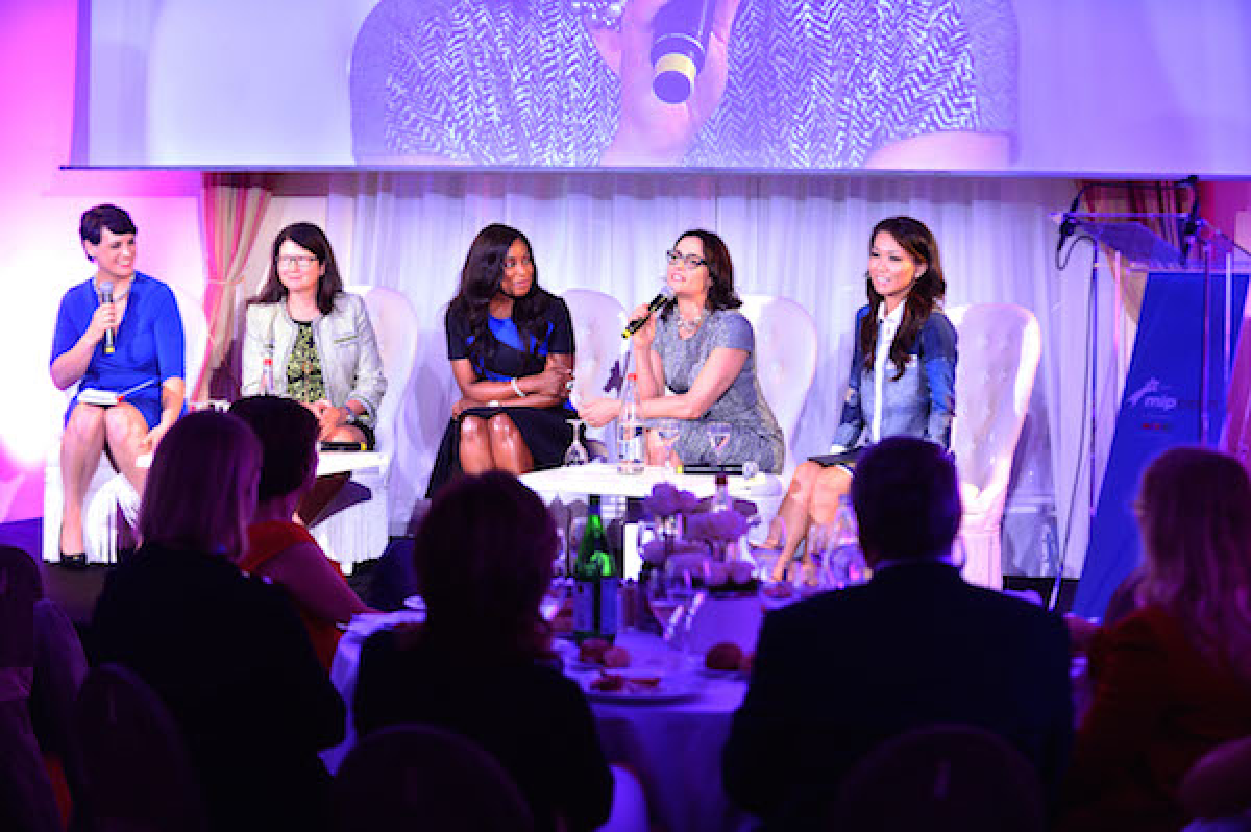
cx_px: 626
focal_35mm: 82
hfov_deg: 24.8
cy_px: 416
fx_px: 2847
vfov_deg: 16.6
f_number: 3.5
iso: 800
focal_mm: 82
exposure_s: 1/60
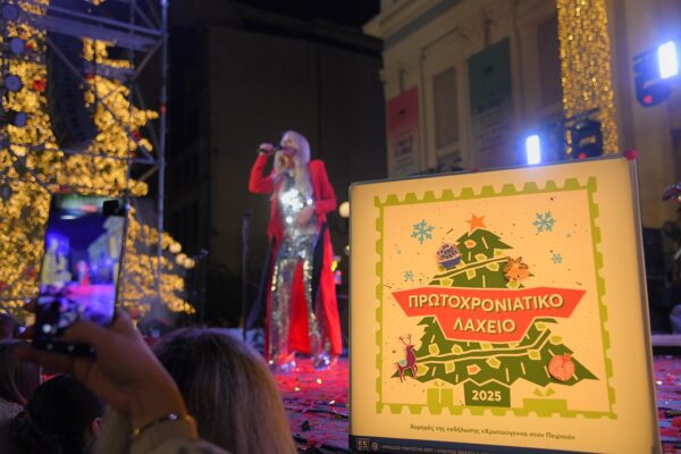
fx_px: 643
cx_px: 340
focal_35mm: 34
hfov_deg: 55.8
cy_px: 227
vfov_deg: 38.9
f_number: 4
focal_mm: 34
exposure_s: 1/400
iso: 2000
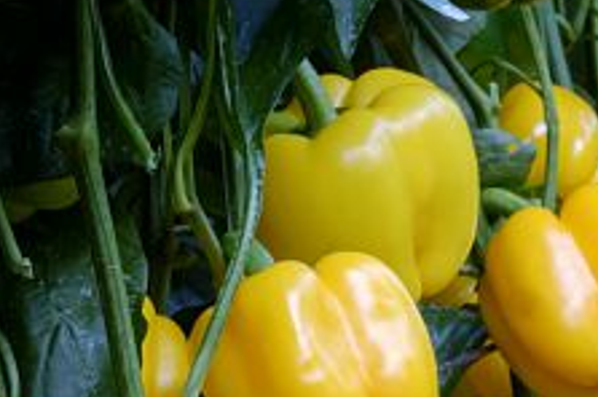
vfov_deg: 4.5
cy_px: 543
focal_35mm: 302
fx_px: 5009
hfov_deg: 6.8
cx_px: 166
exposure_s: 1/50
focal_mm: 56.3
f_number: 13
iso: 640
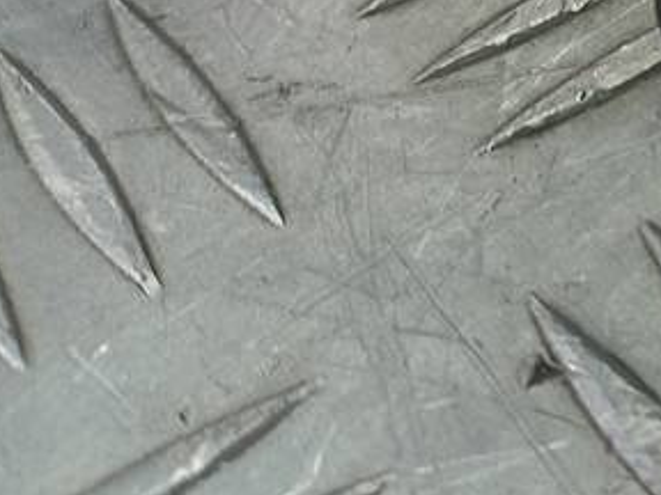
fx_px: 1699
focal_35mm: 89
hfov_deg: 18.8
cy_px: -46
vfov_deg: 16.1
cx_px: 1049
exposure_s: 1/50
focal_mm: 4.6
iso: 50
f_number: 1.8
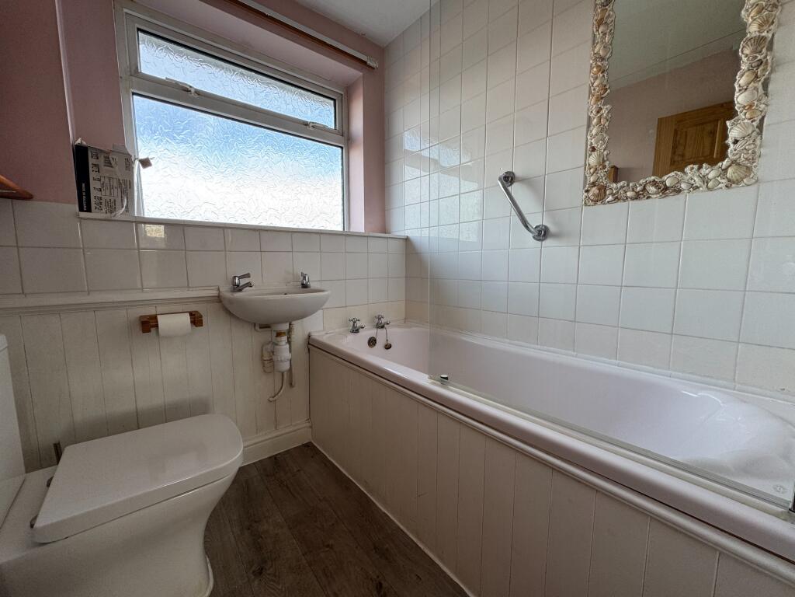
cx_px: 398
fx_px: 322
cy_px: 298
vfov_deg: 85.7
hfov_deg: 102.1
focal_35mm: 14
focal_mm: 2.22
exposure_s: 1/99
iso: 64
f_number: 2.2
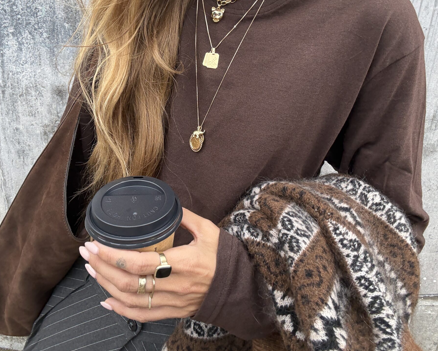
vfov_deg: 45.3
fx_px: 415
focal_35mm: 32
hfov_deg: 55.5
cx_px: 196
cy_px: 125
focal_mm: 2.69
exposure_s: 1/121
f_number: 1.9
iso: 40
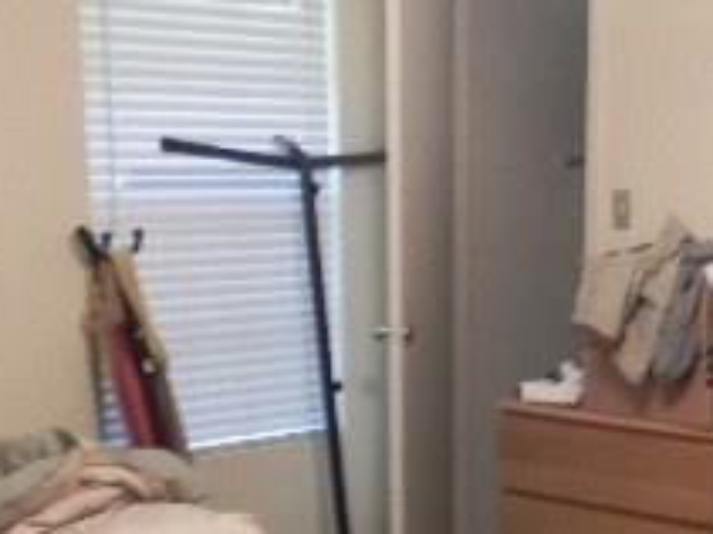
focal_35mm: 79
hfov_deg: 24.5
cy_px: 541
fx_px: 1626
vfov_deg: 18.2
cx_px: 517
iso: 400
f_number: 2.8
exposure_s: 1/19.7
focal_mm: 4.6
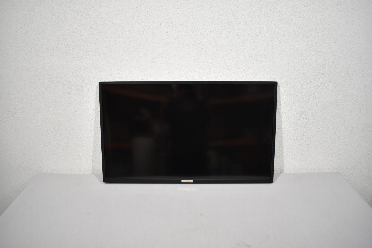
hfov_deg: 67.4
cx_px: 186
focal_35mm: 27
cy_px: 124
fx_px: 279
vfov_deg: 47.9
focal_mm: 18
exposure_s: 1/250
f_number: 3.5
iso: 800
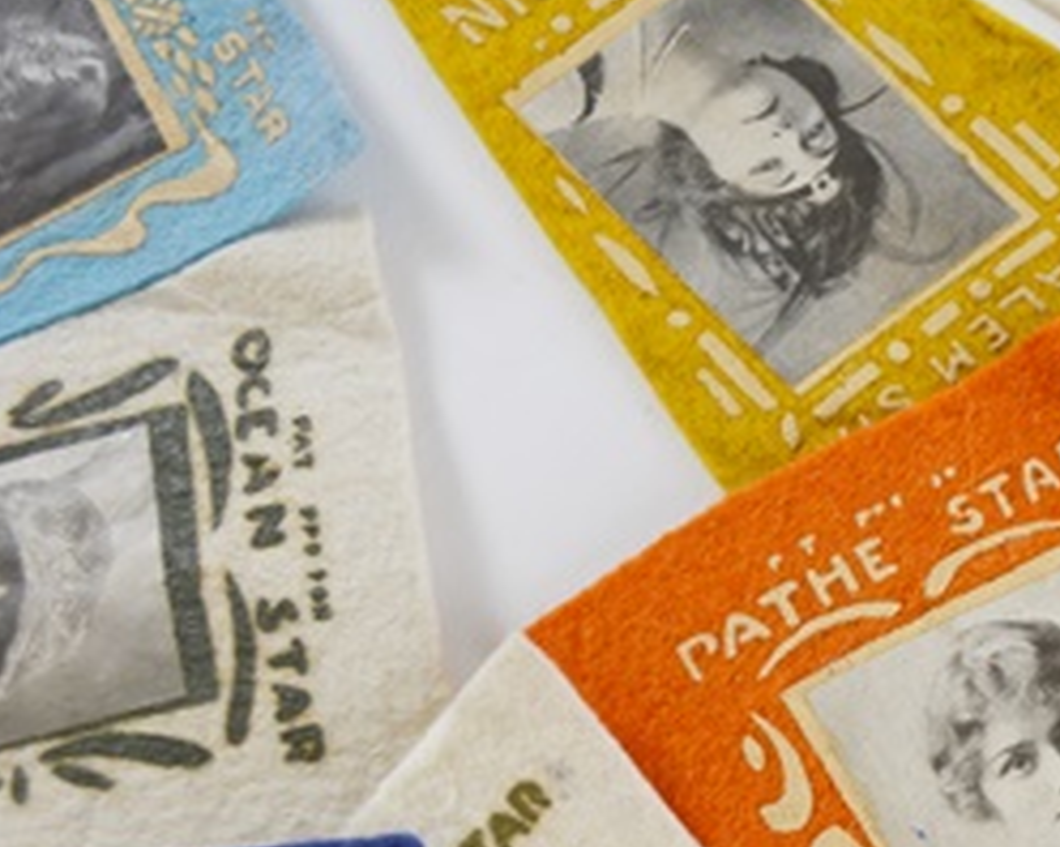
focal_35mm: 75
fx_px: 2351
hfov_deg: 23.3
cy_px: 838
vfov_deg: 19.8
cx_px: 1265
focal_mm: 22
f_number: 5.6
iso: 220
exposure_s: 1/125
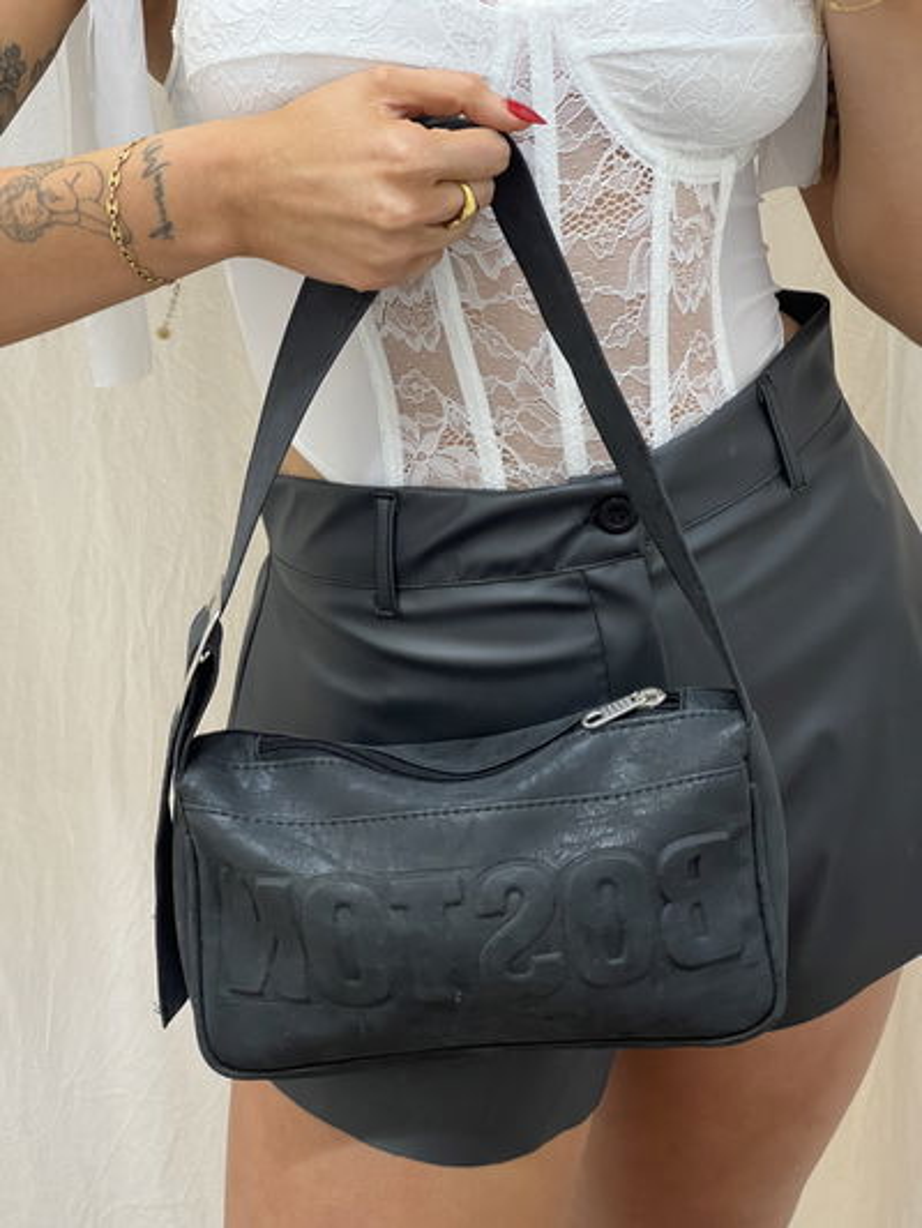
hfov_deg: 19.1
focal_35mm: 77
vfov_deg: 25.3
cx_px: 461
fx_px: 2733
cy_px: 614
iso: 400
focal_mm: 9
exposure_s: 1/50
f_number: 2.8
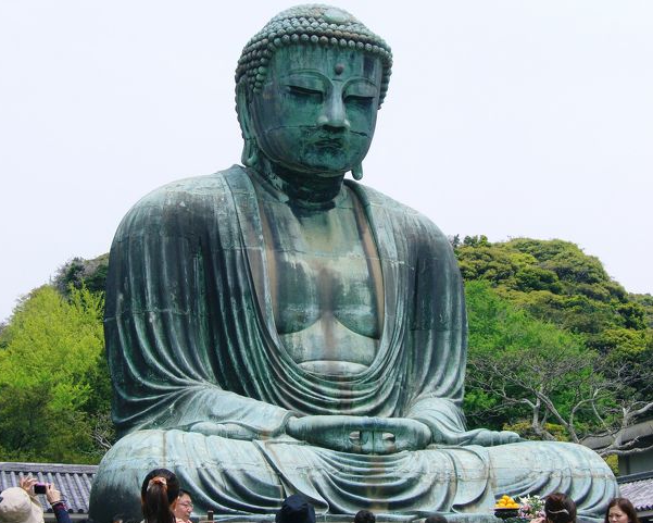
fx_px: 1121
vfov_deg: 26.2
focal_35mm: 58
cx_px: 303
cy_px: 264
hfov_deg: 32.5
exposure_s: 1/200
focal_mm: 11.5
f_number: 6.8
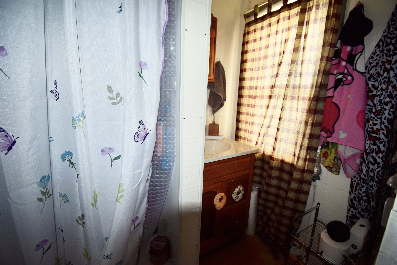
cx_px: 198
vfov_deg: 77.4
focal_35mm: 15
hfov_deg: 100.3
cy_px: 132
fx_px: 166
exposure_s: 1/125
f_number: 4.5
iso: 200
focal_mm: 10
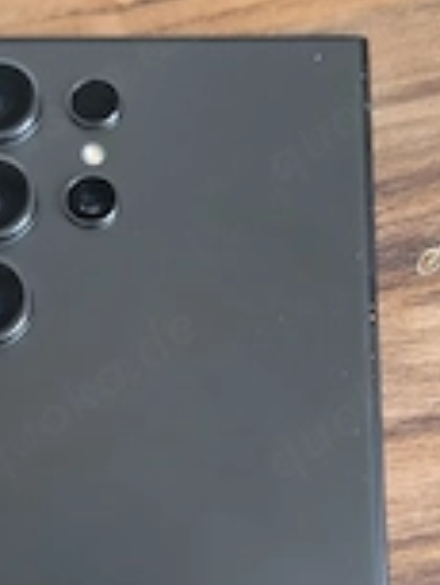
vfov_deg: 31.6
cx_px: 168
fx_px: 1015
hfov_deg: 24.4
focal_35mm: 60
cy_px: 436
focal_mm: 6.5
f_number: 1.4
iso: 400
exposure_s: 1/101
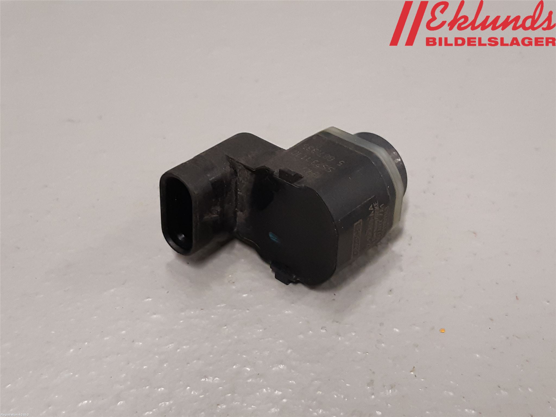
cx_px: 278
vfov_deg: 53.1
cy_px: 208
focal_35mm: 26
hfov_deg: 67.3
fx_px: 418
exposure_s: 1/50
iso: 160
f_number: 1.7
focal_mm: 3.93
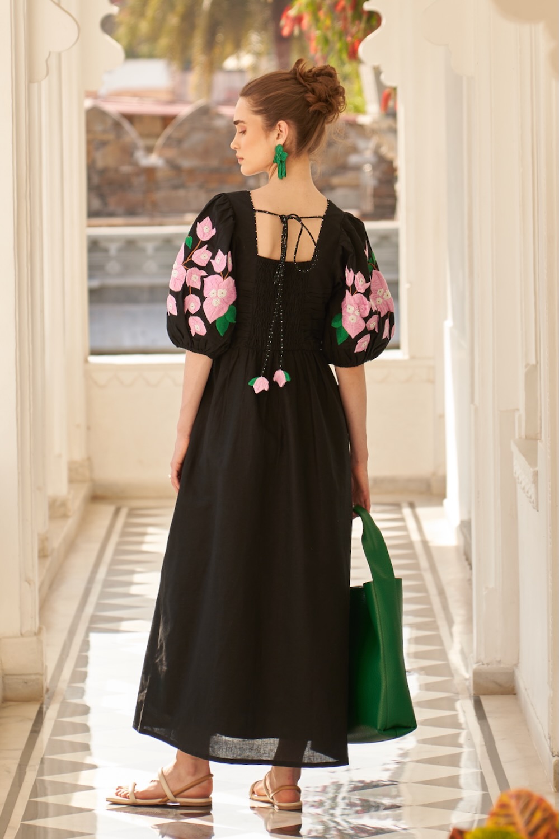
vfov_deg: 19.5
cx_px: 280
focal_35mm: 105
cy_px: 420
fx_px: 2446
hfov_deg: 13.0
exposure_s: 1/400
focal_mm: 70
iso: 50
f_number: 2.8
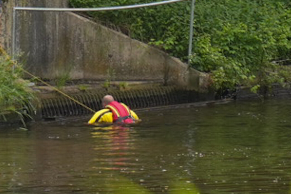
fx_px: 1569
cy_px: 41
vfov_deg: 7.1
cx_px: 38
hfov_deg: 10.5
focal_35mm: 194
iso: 200
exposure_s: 1/640
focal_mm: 70
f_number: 2.8
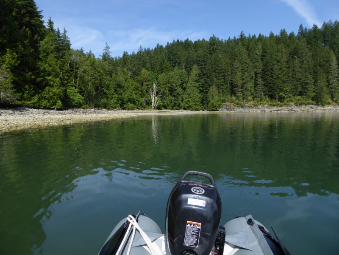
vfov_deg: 54.9
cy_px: 128
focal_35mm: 25
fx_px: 245
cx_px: 170
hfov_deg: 69.4
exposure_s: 1/800
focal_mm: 4.3
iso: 100
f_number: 3.3
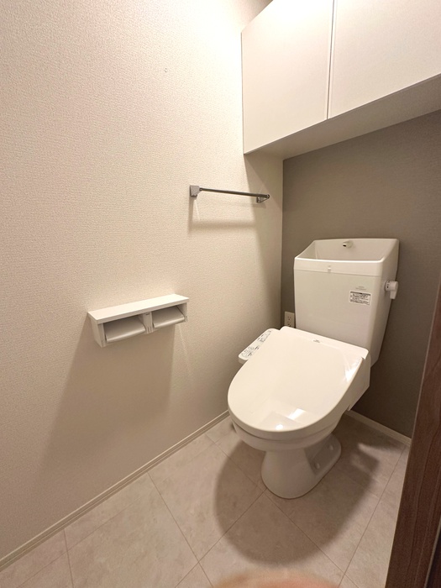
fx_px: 238
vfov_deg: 102.1
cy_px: 294
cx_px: 220
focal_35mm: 14
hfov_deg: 85.7
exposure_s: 1/100
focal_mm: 2.22
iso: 250
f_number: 2.2
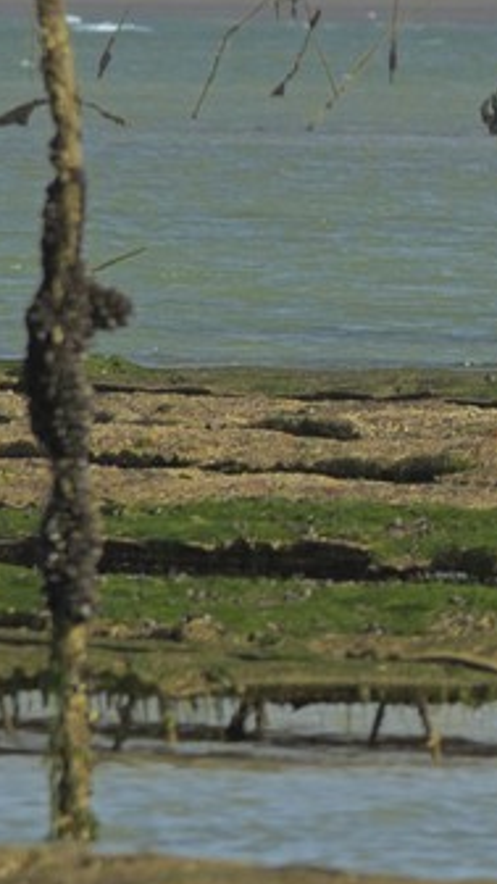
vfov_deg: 1.4
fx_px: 35049
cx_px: 1672
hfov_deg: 0.8
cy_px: 487
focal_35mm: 1496
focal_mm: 200
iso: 100
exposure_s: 1/400
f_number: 5.3
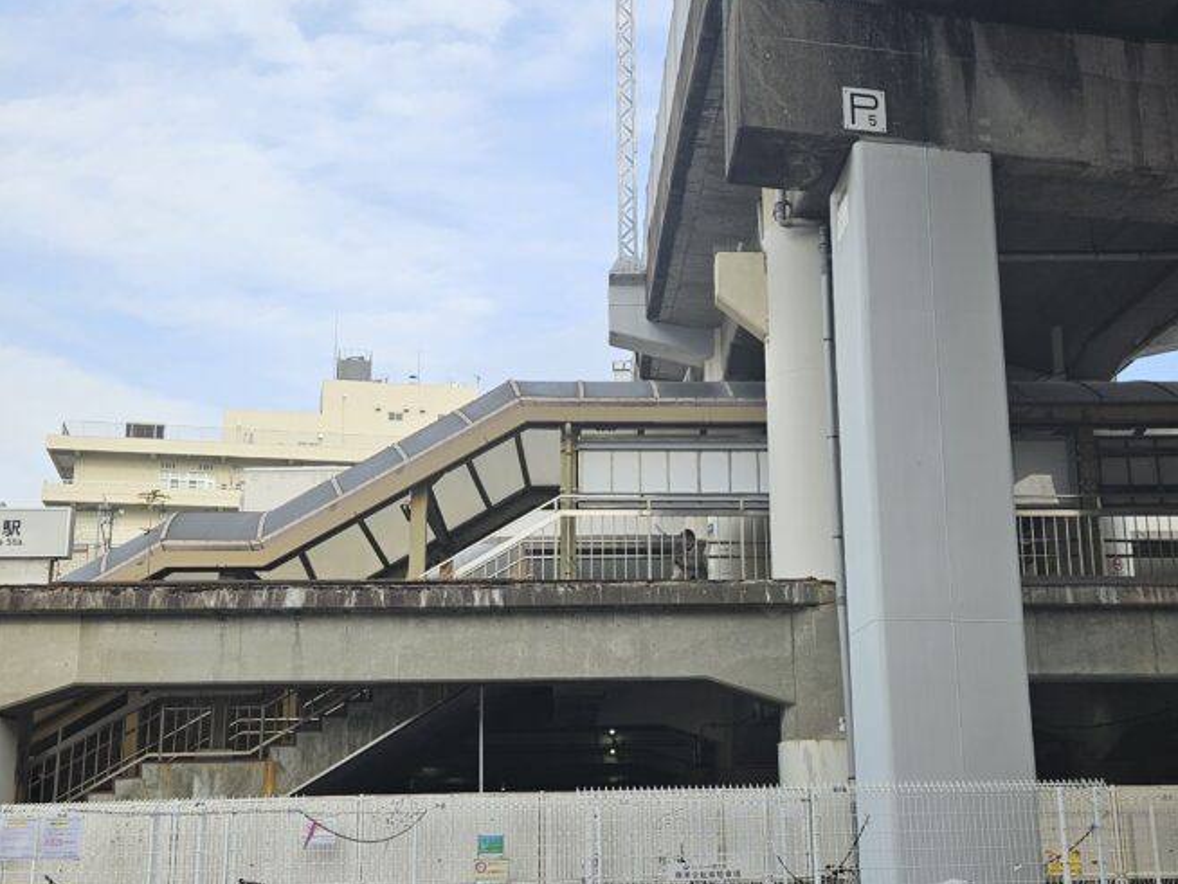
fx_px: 1532
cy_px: 483
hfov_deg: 42.1
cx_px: 603
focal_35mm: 45
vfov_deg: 32.2
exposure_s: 1/932
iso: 25
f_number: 1.8
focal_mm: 5.4
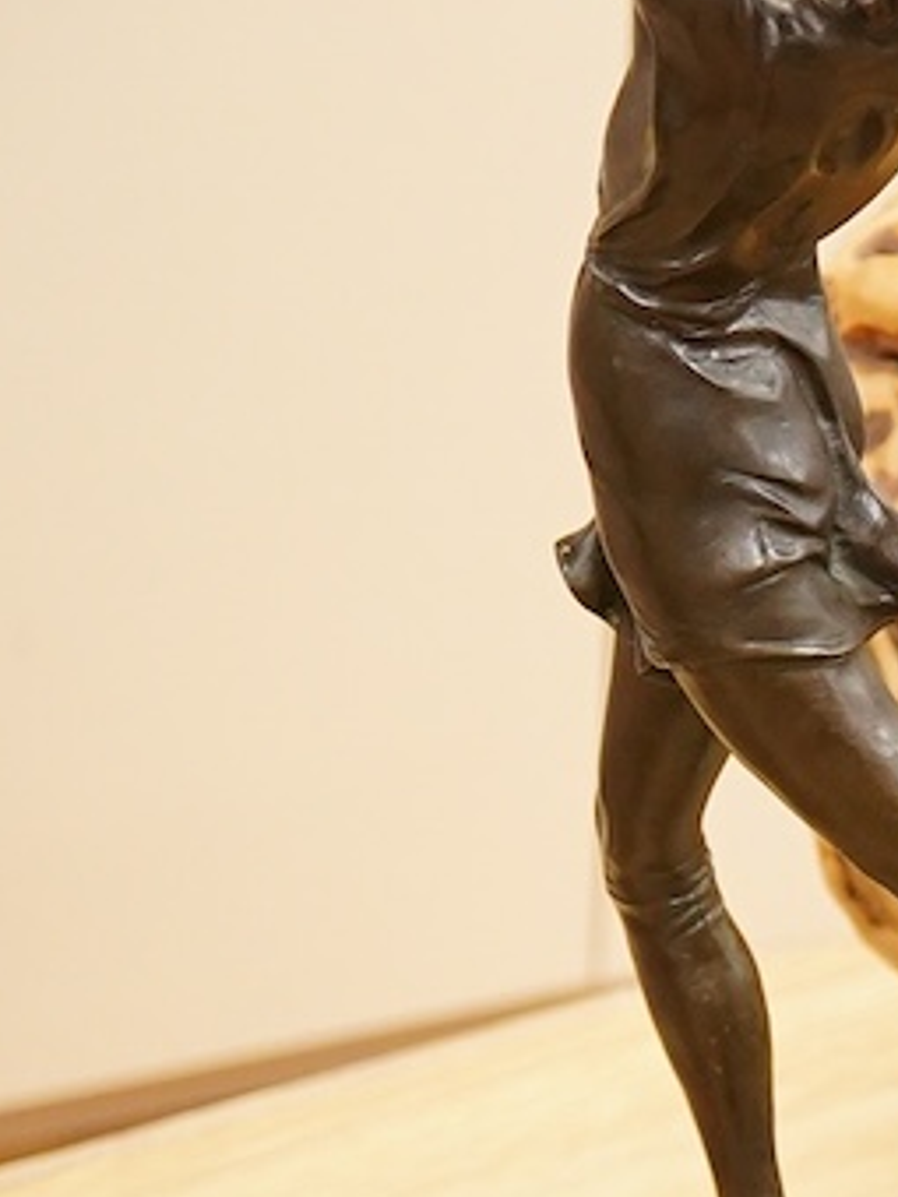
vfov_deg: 13.7
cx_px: 863
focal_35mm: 143
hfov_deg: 10.3
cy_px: 938
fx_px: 4946
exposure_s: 1/250
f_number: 3.5
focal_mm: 30
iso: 2500
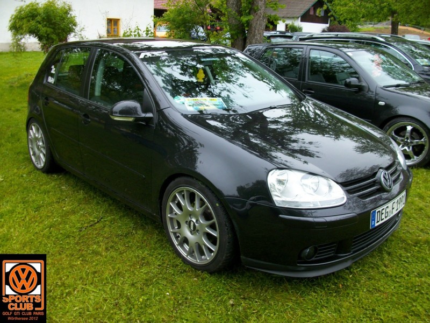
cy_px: 162
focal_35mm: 34
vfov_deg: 41.8
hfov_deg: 54.0
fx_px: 422
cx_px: 215
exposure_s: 1/112
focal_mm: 5.7
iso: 80
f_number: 2.9
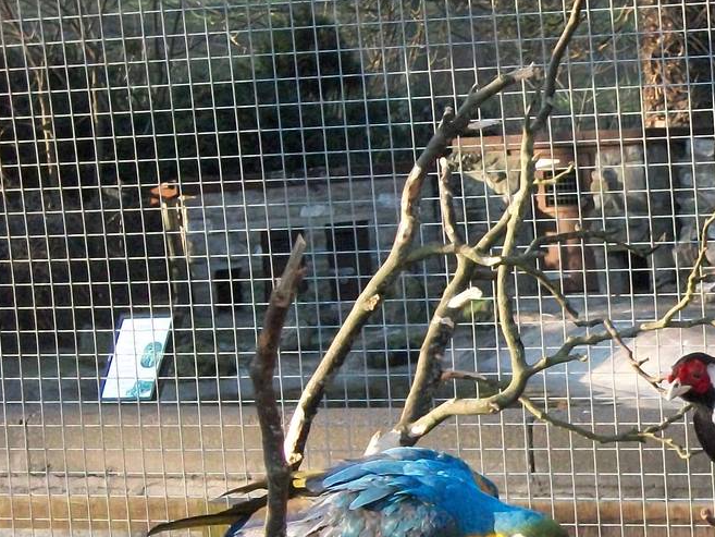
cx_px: 864
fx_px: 3120
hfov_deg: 12.7
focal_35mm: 151
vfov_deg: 9.8
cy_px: 354
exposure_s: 1/500
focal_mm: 11
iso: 477
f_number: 4.1
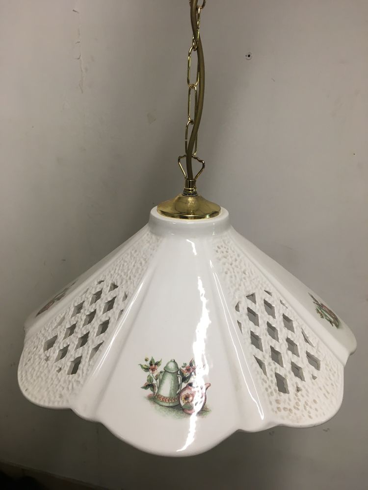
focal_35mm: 29
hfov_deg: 48.2
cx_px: 184
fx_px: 411
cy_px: 245
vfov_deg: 61.7
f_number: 2.2
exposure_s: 1/33
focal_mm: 4.15
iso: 64
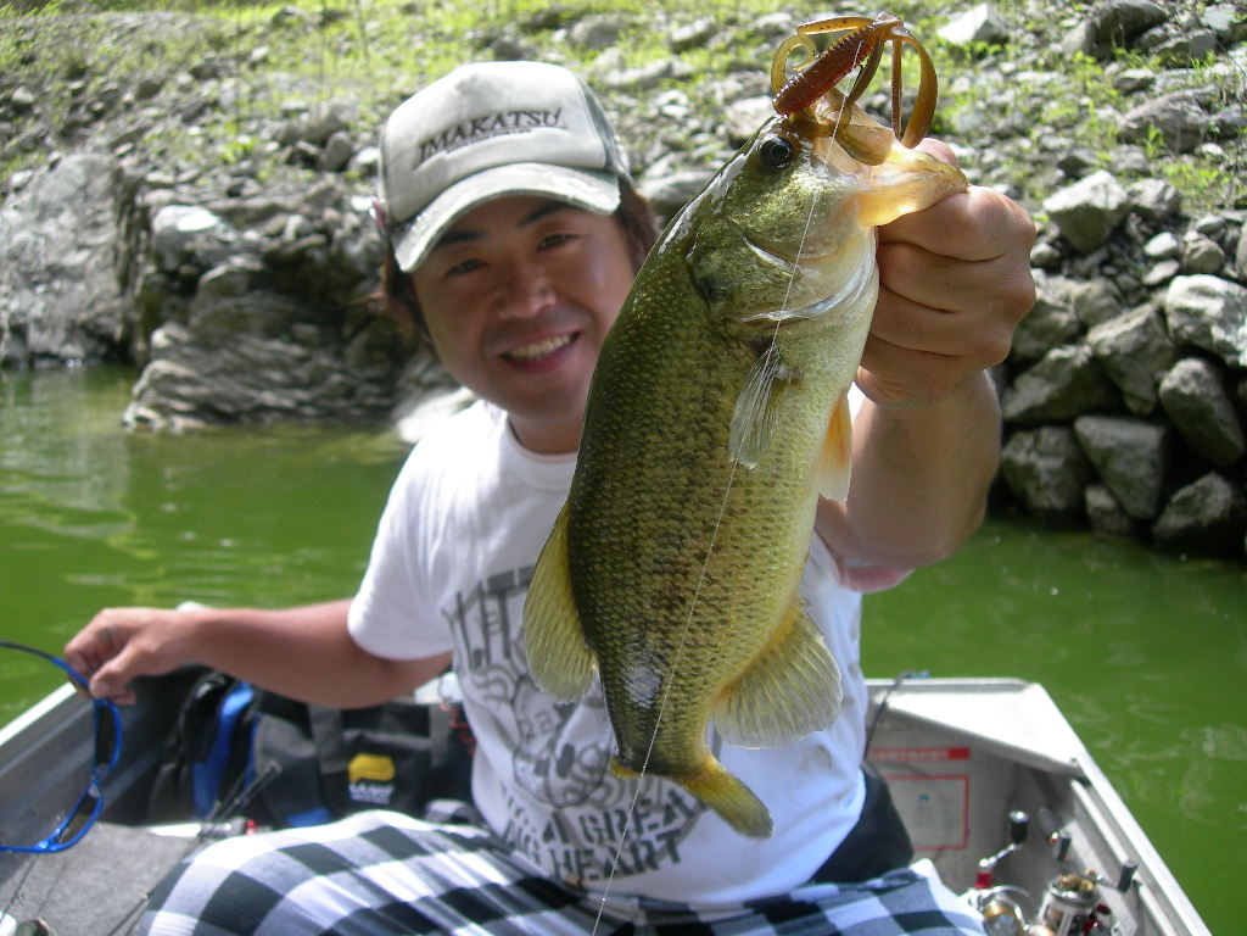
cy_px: 468
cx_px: 624
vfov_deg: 37.7
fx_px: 1369
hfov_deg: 49.0
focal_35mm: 38
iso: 50
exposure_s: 1/210
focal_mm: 7.8
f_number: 2.8
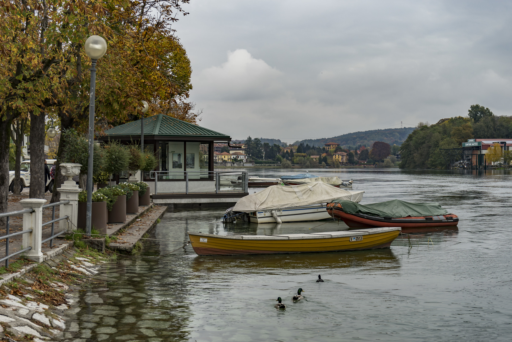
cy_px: 171
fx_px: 853
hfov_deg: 33.4
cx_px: 256
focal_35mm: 60
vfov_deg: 22.6
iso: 100
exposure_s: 1/80
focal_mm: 60
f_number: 8
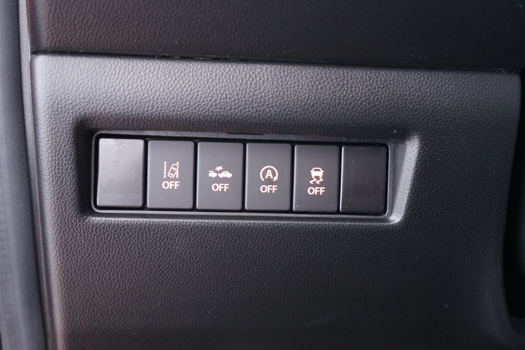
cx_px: 262
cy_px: 175
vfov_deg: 28.1
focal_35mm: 48
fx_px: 700
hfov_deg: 41.1
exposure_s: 1/3
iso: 2000
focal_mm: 48
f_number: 4.5
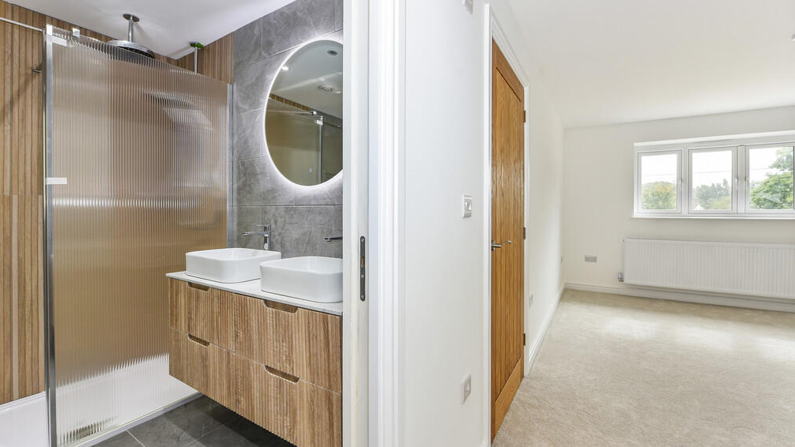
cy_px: 214
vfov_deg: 67.1
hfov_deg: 99.4
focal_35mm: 16
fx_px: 337
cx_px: 397
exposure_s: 1/30
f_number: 8
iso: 400
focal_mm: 15
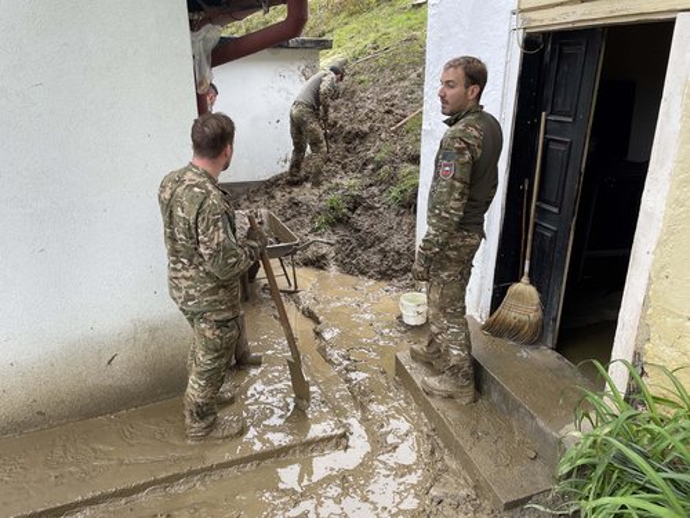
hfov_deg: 67.3
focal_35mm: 26
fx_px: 518
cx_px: 345
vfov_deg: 53.1
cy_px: 259
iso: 32
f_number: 1.6
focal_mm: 4.2
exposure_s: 1/133
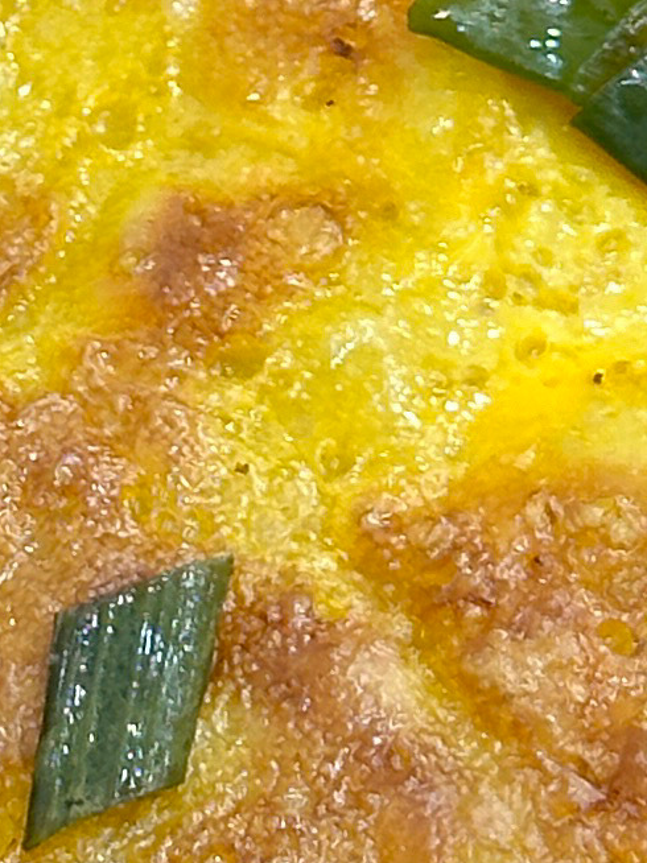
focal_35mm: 296
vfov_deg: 6.7
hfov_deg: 5.0
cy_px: -11
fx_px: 7381
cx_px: -420
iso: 50
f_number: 1.78
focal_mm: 6.86
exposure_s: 1/50
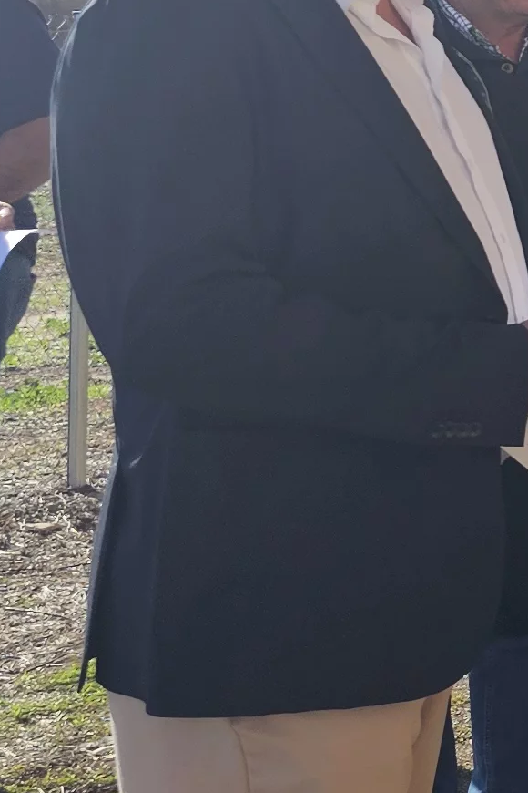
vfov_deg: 18.2
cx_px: 1749
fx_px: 2420
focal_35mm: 110
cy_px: 54
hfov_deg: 9.1
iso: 10
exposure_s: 1/606
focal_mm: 6.3
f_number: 1.7
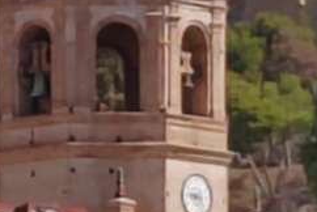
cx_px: -30
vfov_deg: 1.8
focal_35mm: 766
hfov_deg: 2.7
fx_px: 6753
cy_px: 74
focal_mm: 5.52
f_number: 1.9
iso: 100
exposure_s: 1/1439
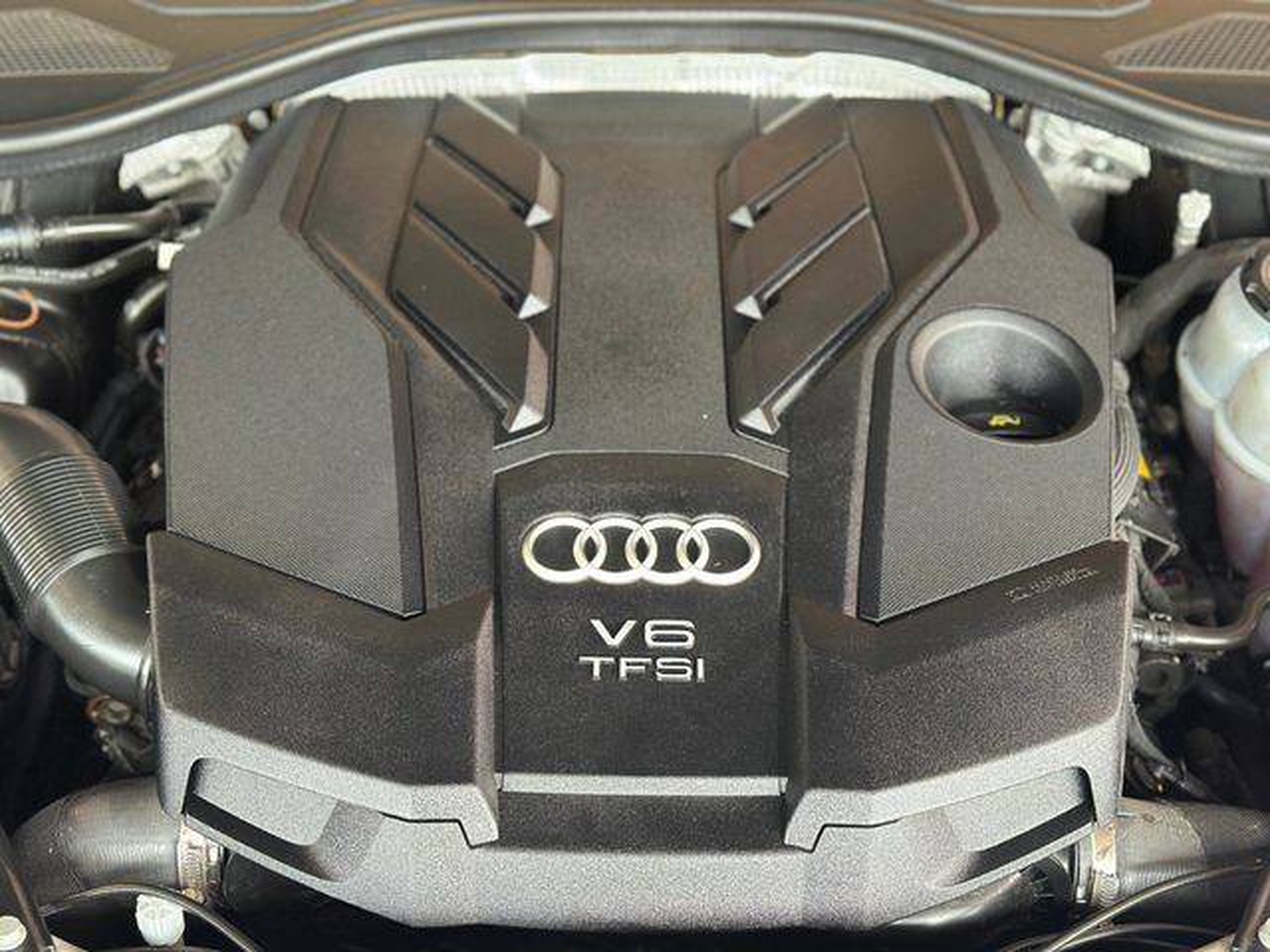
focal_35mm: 48
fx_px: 1761
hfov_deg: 39.7
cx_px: 635
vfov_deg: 30.3
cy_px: 476
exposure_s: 1/60
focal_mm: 6.86
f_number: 1.78
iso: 160
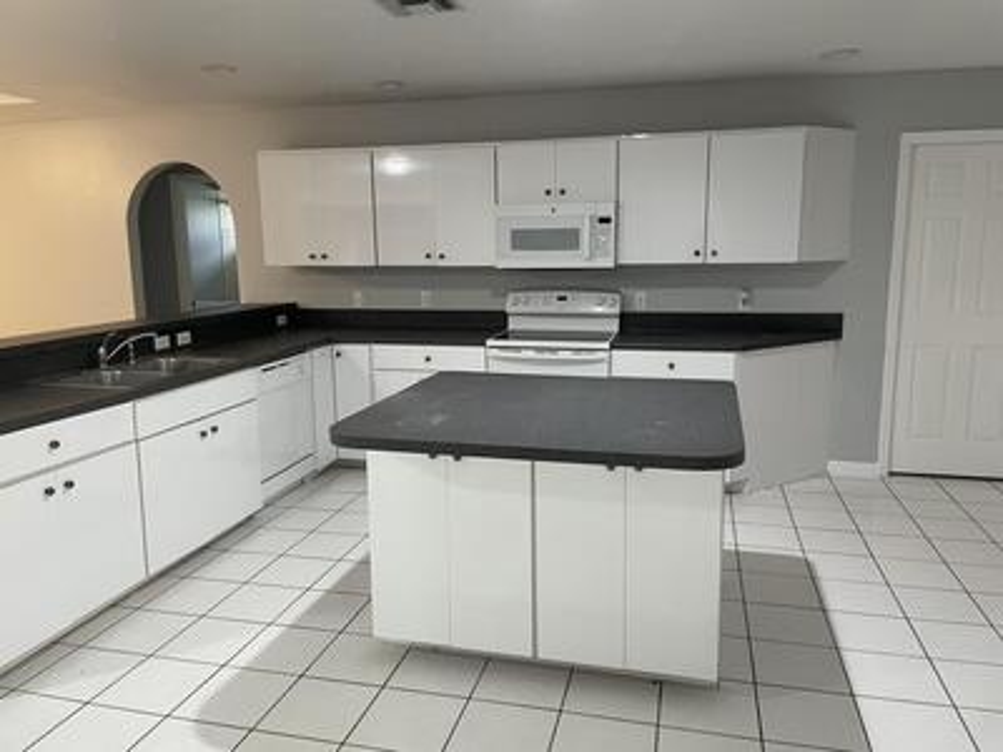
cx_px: 502
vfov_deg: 53.1
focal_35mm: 26
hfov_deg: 67.3
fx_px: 753
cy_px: 376
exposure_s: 1/60
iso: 200
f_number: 1.6
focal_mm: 4.2
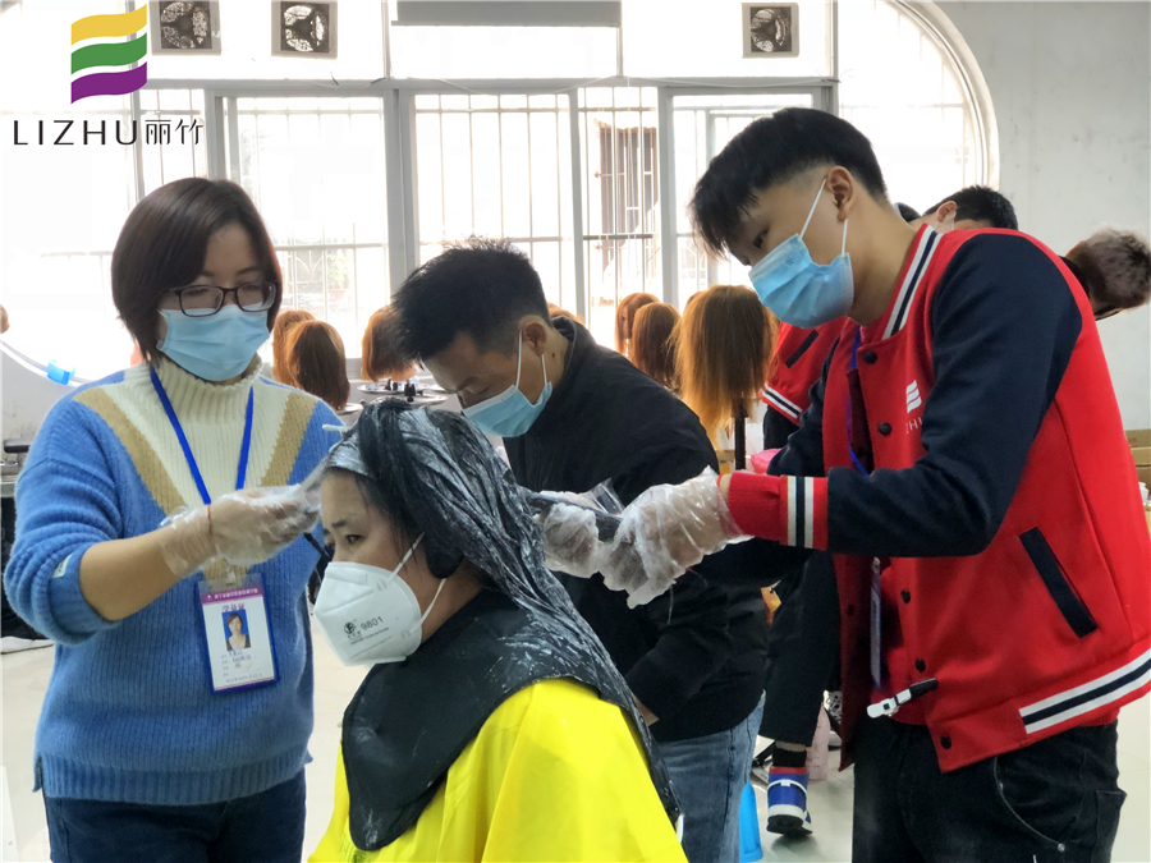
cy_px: 432
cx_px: 576
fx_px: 1895
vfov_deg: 25.7
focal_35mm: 57
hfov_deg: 33.8
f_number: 2.8
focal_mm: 6.6
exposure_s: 1/33
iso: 64
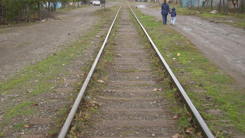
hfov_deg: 42.1
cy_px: 46
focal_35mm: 49
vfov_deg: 24.3
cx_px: 129
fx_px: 318
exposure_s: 1/125
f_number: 2.9
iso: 80
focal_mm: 5.7
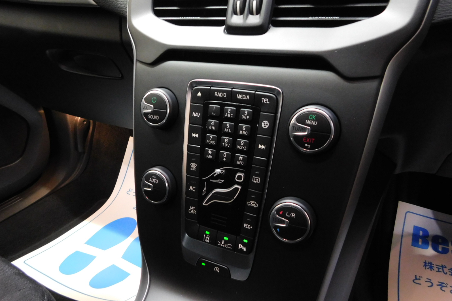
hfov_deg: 73.7
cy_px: 159
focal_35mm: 24
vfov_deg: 53.1
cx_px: 226
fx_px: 301
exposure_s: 1/8
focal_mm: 4
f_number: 3
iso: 560
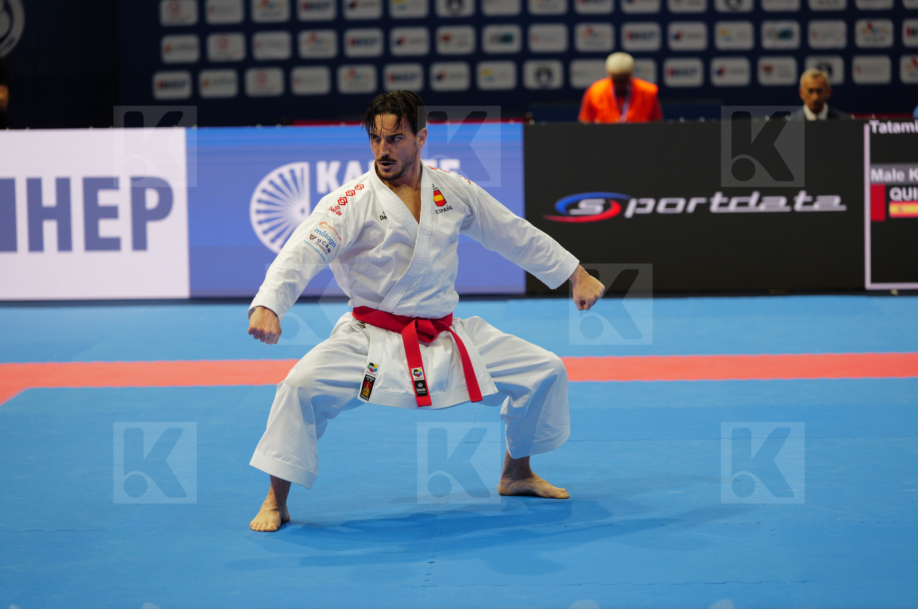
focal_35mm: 117
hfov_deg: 17.5
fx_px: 2979
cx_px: 459
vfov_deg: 11.7
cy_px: 304
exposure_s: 1/500
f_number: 2.8
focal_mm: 117
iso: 800
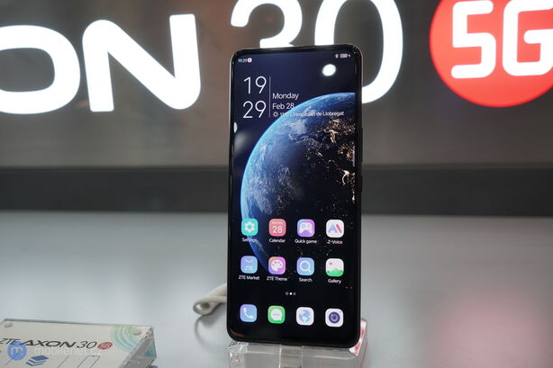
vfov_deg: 32.6
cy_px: 184
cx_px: 276
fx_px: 630
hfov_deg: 47.4
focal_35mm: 41
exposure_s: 1/160
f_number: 6.3
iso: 1600
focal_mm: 41
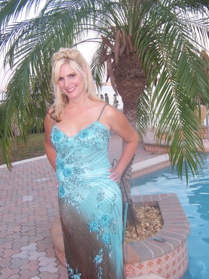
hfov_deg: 35.9
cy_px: 140
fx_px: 322
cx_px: 104
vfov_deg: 46.8
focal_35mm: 40
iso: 80
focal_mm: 6.7
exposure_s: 1/60
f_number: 3.4
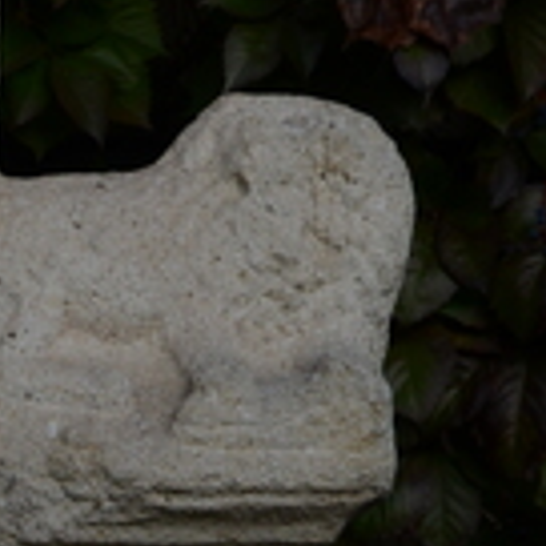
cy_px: 1120
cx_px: -193
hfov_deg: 7.9
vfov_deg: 7.7
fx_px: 3892
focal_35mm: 218
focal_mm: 35
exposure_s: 1/320
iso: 400
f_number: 9
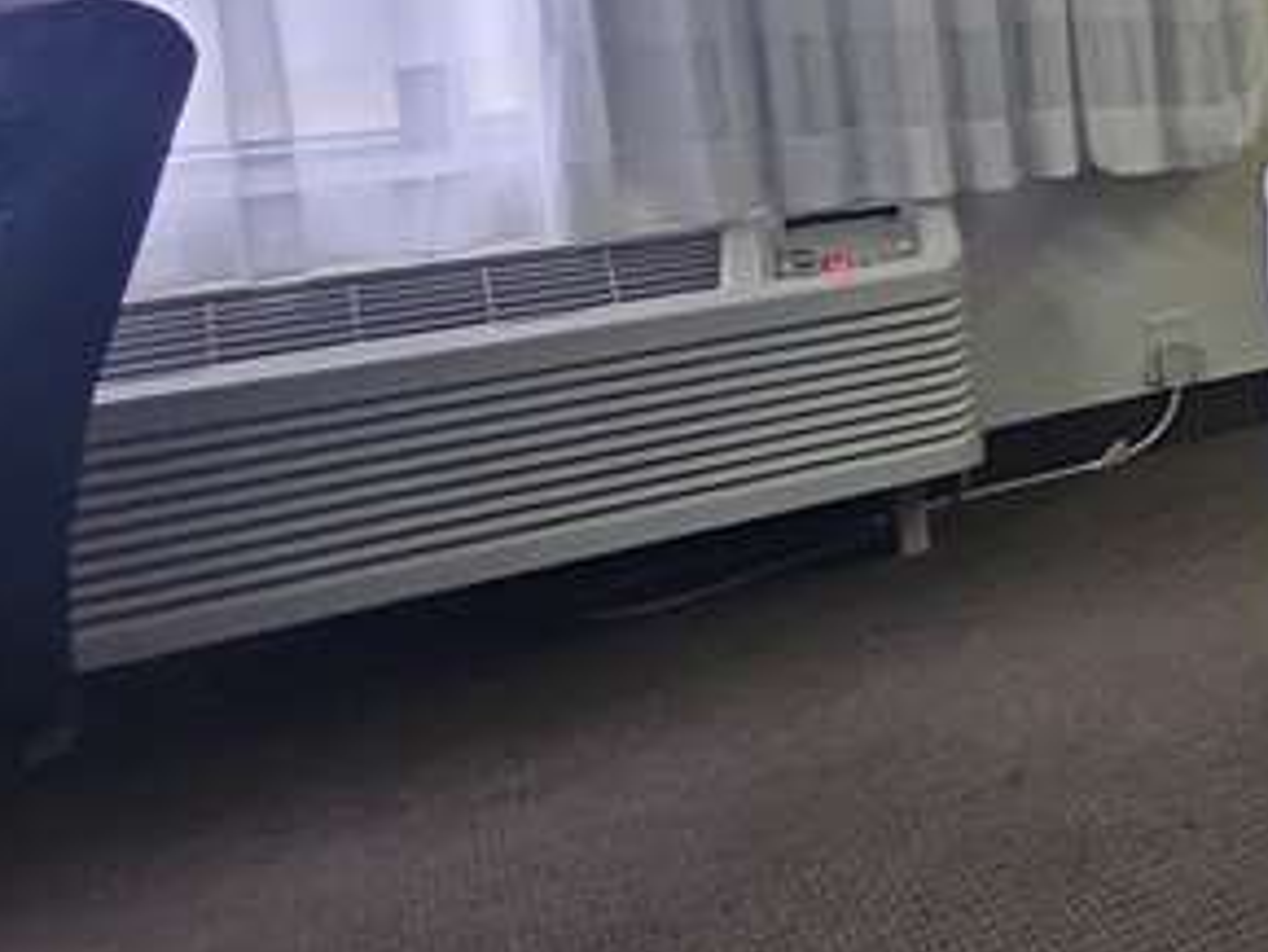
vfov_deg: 29.6
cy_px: 22
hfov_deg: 23.3
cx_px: 2224
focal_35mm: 46
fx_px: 1686
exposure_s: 1/30
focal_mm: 1.74
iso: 320
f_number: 2.2
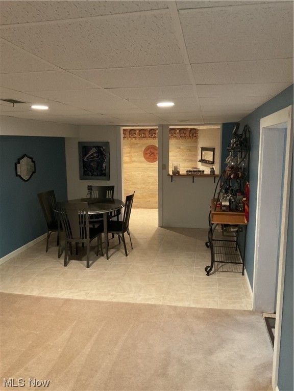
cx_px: 147
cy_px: 196
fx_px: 328
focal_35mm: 29
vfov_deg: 61.7
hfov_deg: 48.2
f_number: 1.8
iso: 320
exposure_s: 1/40
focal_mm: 3
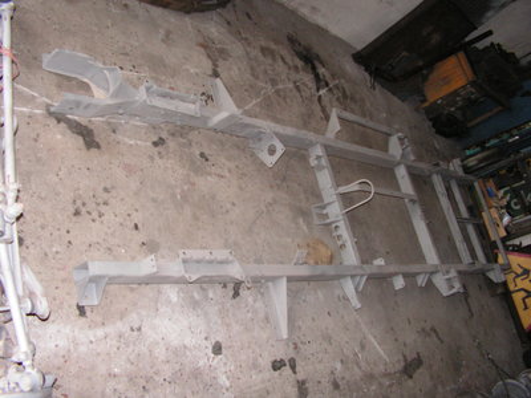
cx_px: 266
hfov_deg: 51.4
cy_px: 199
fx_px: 552
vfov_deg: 39.7
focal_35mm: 36
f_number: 3.2
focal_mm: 6
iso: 200
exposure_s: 1/40
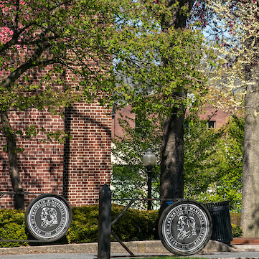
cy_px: 27
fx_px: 1676
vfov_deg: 8.8
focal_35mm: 198
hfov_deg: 8.7
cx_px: 370
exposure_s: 1/250
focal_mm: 70
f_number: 10
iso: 160
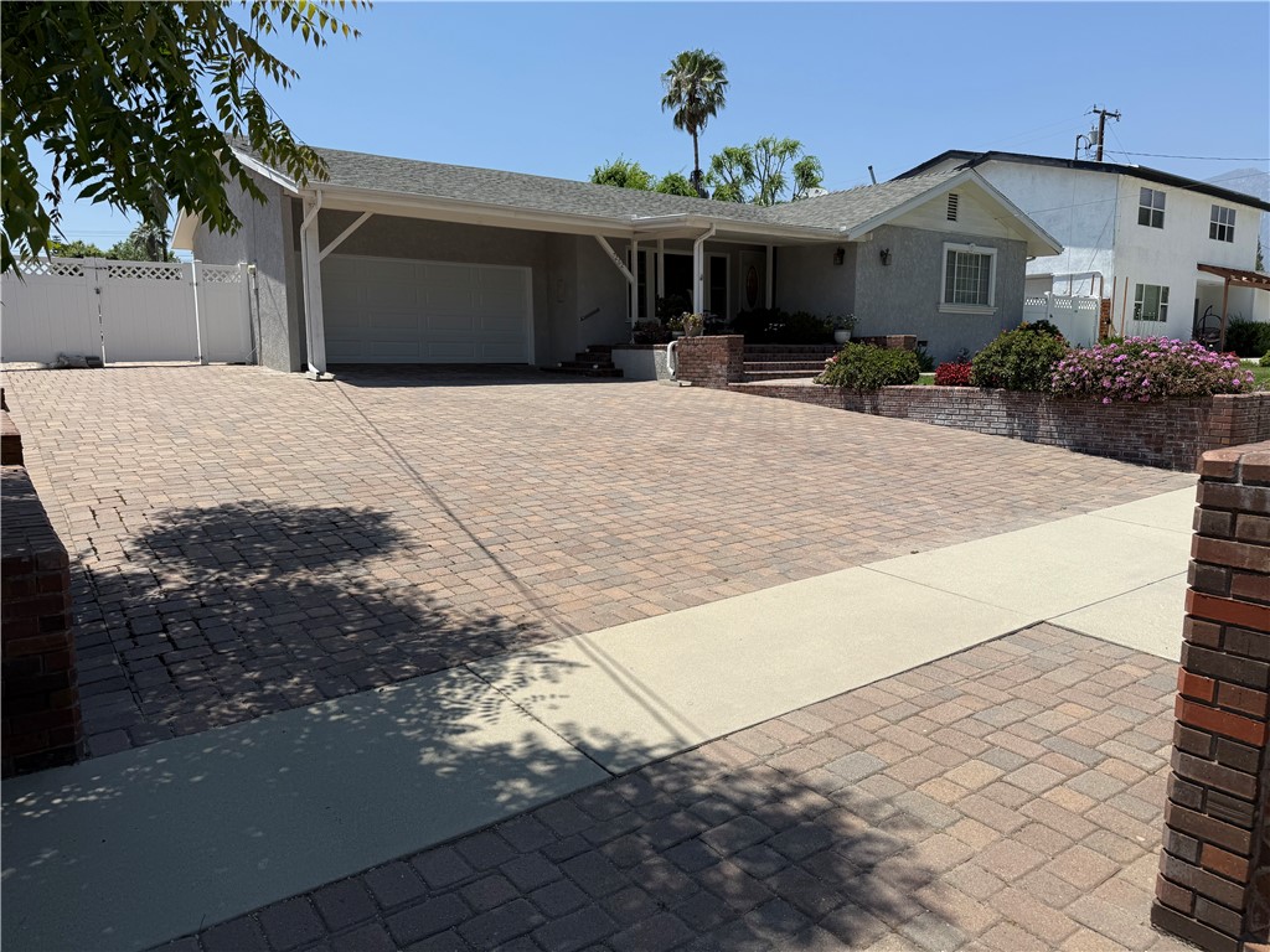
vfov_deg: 56.8
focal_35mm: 24
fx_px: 881
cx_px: 635
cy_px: 476
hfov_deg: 71.6
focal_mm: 6.76
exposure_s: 1/6173
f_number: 1.78
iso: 80
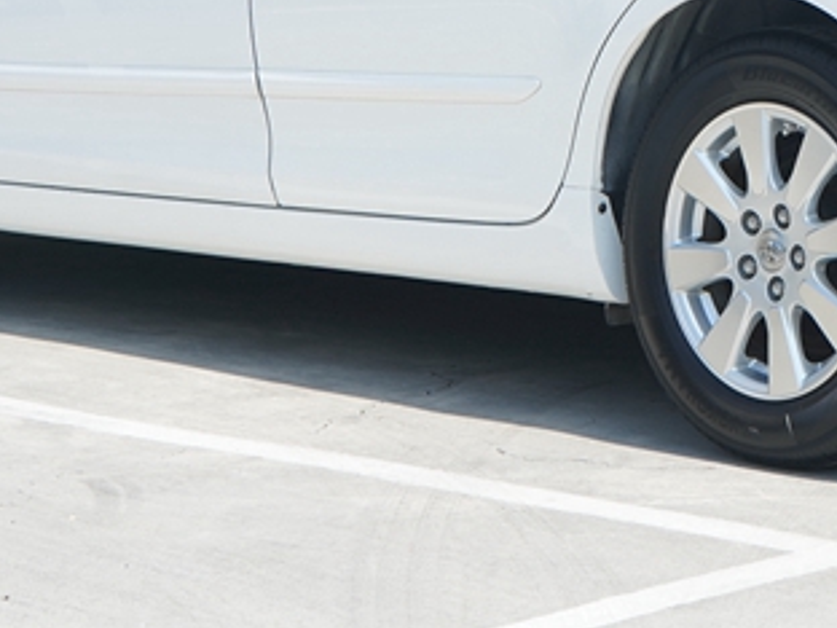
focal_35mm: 161
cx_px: 789
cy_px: -157
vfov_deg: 9.1
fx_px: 3893
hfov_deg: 12.2
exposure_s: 1/160
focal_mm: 51
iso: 100
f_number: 8
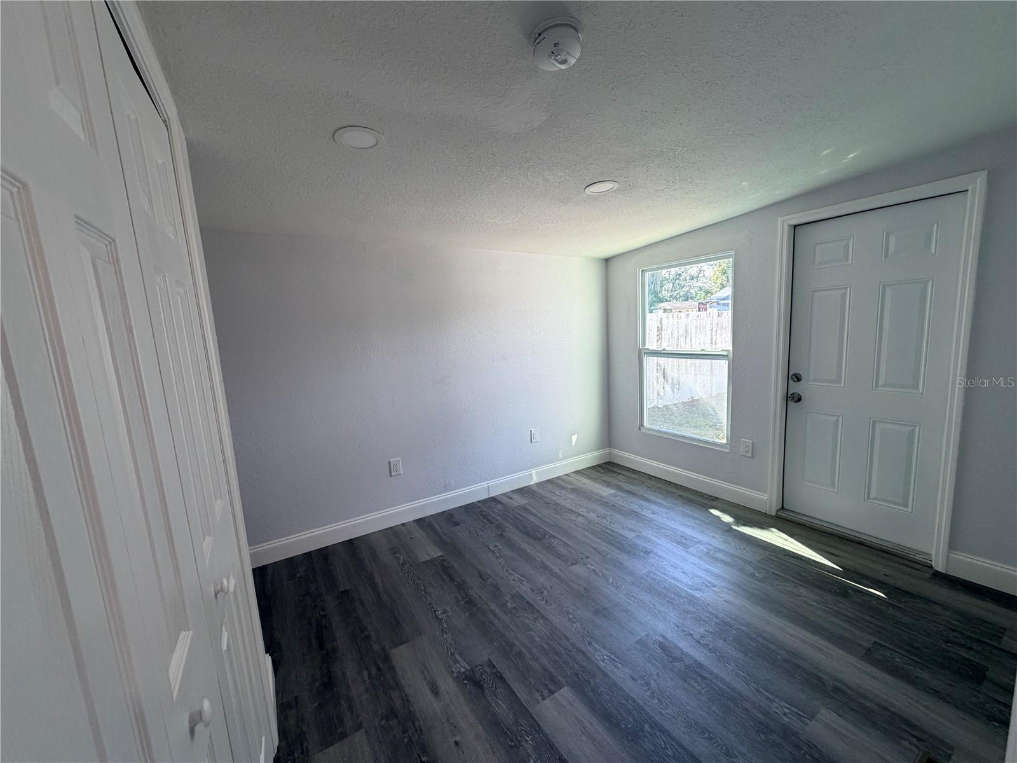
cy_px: 382
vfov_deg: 85.7
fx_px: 411
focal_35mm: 14
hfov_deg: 102.1
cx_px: 508
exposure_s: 1/120
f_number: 2.2
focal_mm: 2.22
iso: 125
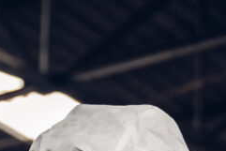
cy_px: 458
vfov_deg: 5.3
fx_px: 1520
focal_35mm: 242
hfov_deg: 8.4
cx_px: -20
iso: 800
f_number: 2.8
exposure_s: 1/250
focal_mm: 38
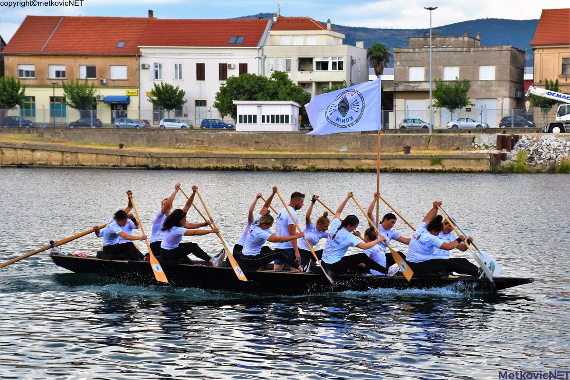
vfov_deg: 14.7
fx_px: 1472
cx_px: 285
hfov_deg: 21.9
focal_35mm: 93
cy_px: 190
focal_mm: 62
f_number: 8
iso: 280
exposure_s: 1/250
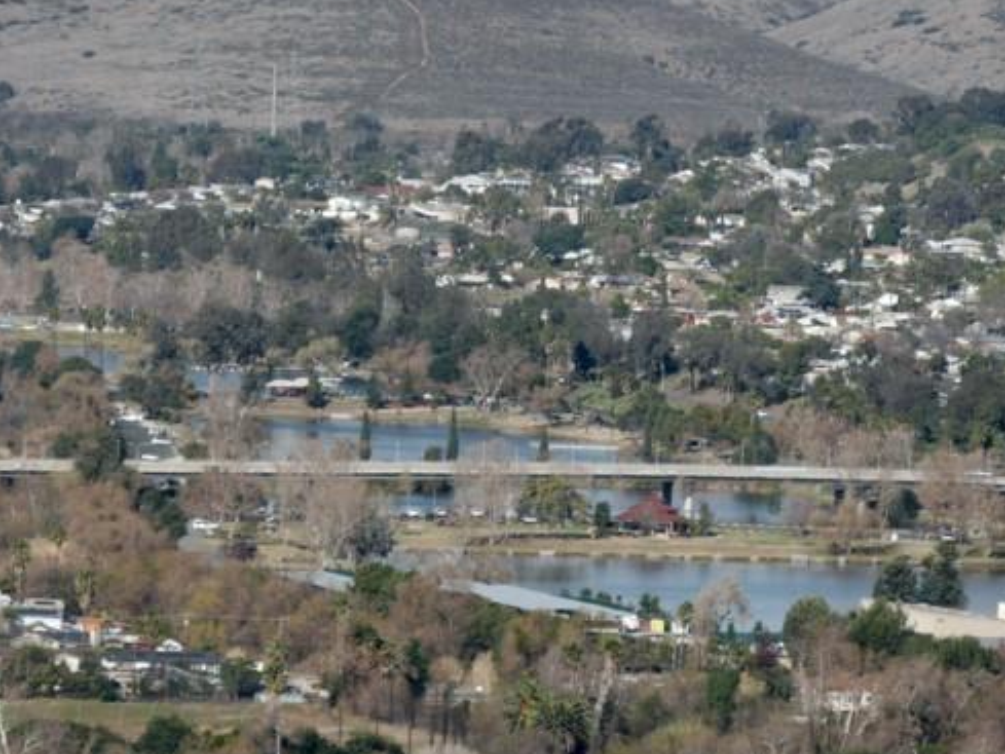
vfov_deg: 4.5
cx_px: 520
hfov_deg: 6.1
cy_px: 440
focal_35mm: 327
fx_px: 9496
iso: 200
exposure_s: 1/1000
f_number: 5.5
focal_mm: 125
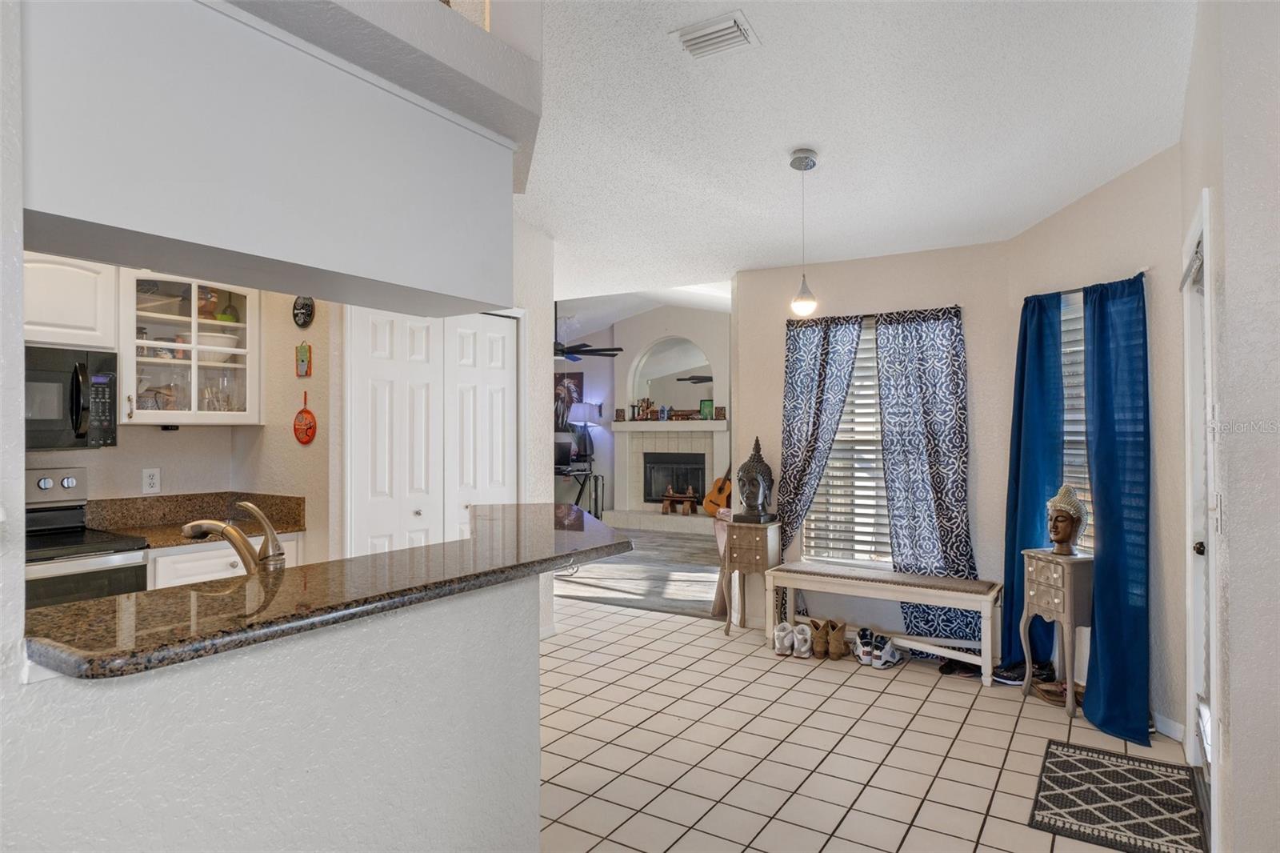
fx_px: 746
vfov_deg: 59.5
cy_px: 426
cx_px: 640
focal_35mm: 21
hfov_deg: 81.2
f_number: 8
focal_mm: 14
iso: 320
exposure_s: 1/4
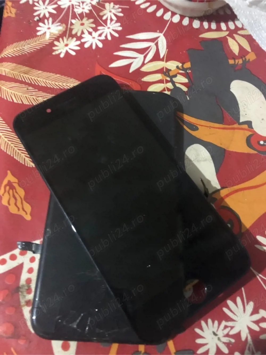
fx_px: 287
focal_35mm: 28
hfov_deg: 49.7
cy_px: 178
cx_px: 133
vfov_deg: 63.5
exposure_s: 1/4
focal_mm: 4
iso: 250
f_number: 1.8
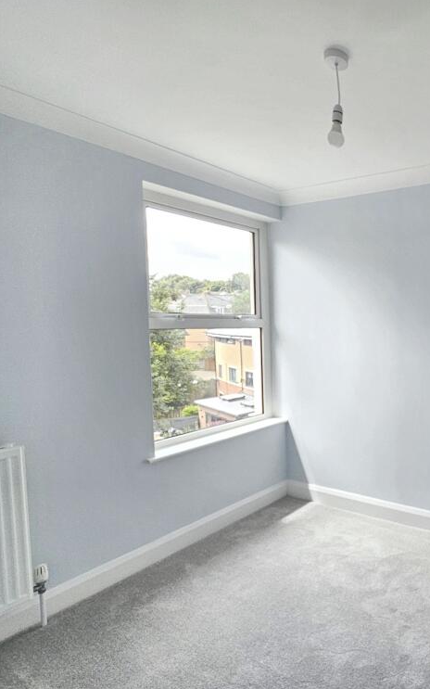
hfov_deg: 47.7
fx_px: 356
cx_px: 457
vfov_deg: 88.0
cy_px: 351
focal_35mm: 19
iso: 50
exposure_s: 1/167
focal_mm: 2.2
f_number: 2.2
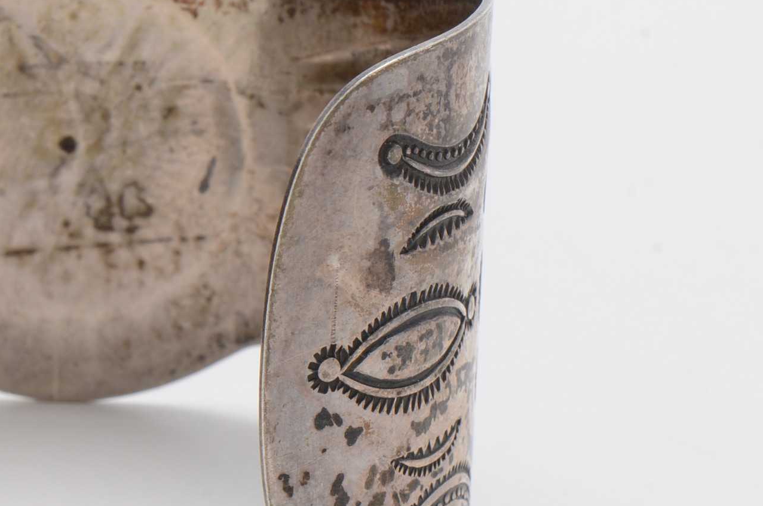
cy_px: 292
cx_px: 104
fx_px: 5203
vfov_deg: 5.6
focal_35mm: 246
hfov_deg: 8.4
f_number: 16
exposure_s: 1/125
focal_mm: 85
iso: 200
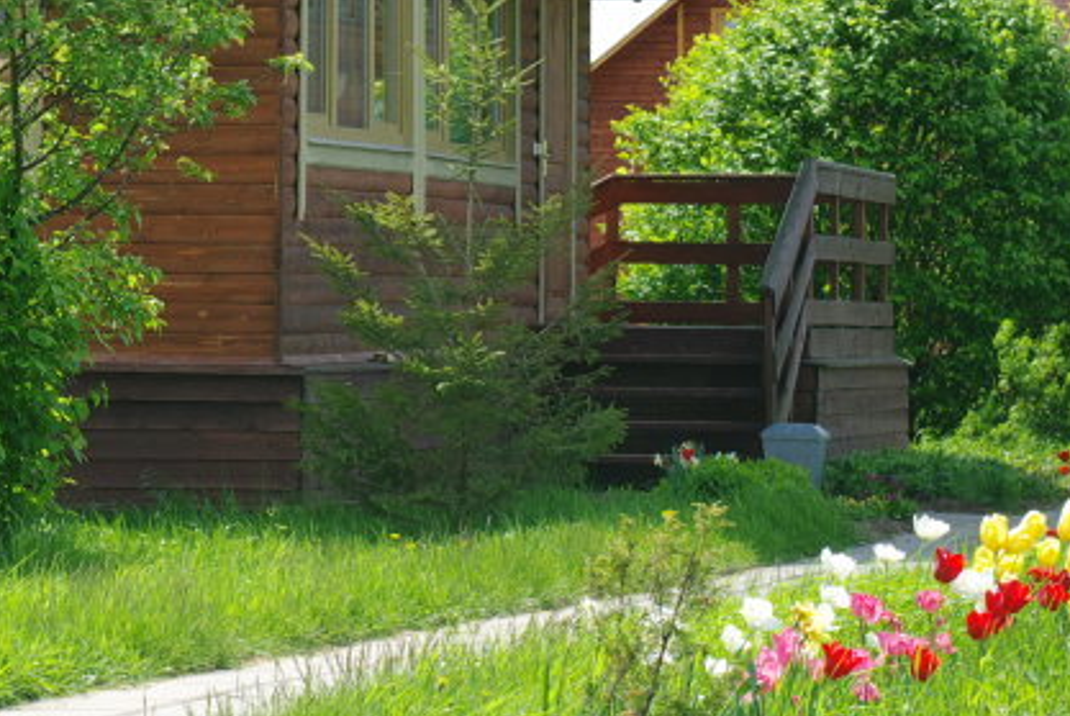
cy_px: -109
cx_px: 33
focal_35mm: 184
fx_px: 5475
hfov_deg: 11.1
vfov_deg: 7.4
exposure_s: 1/125
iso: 100
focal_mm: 50
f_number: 8
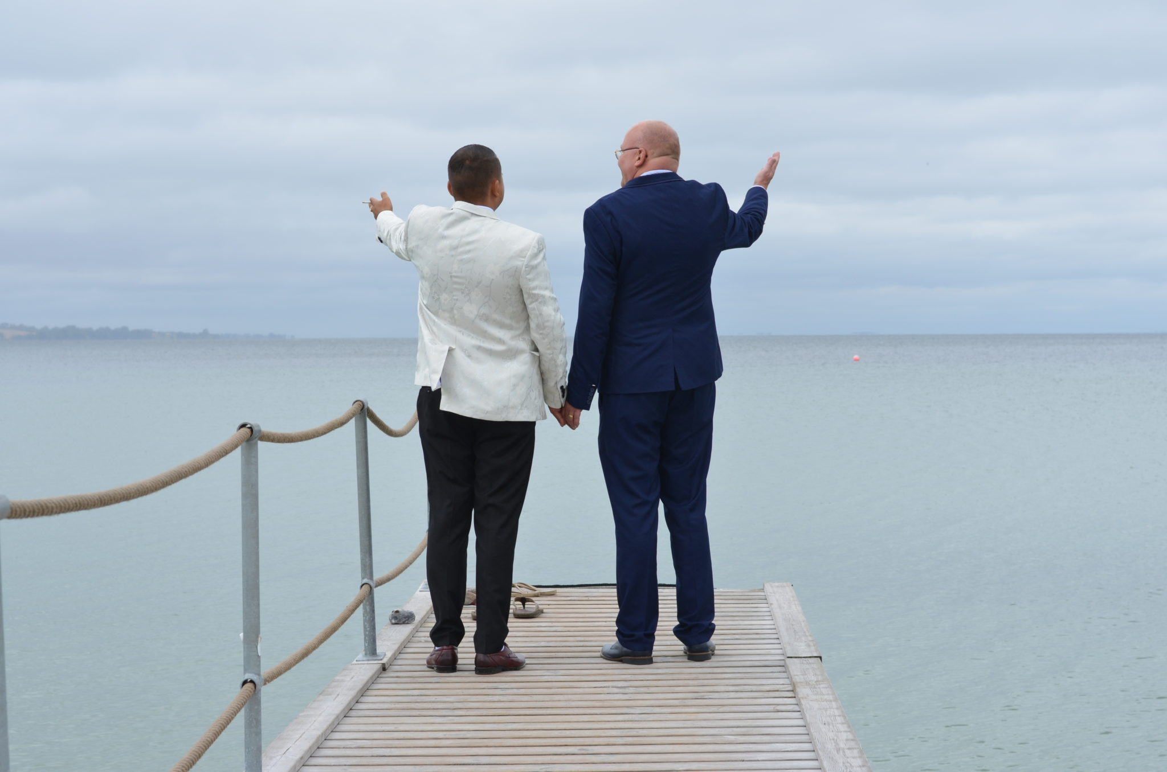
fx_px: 2426
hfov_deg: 27.0
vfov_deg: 18.1
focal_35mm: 75
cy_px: 386
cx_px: 584
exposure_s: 1/200
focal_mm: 50
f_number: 7.1
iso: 200
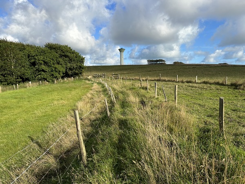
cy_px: 92
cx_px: 122
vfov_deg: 56.8
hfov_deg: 71.6
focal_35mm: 24
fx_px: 170
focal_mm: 6.86
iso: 80
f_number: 1.78
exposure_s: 1/4184
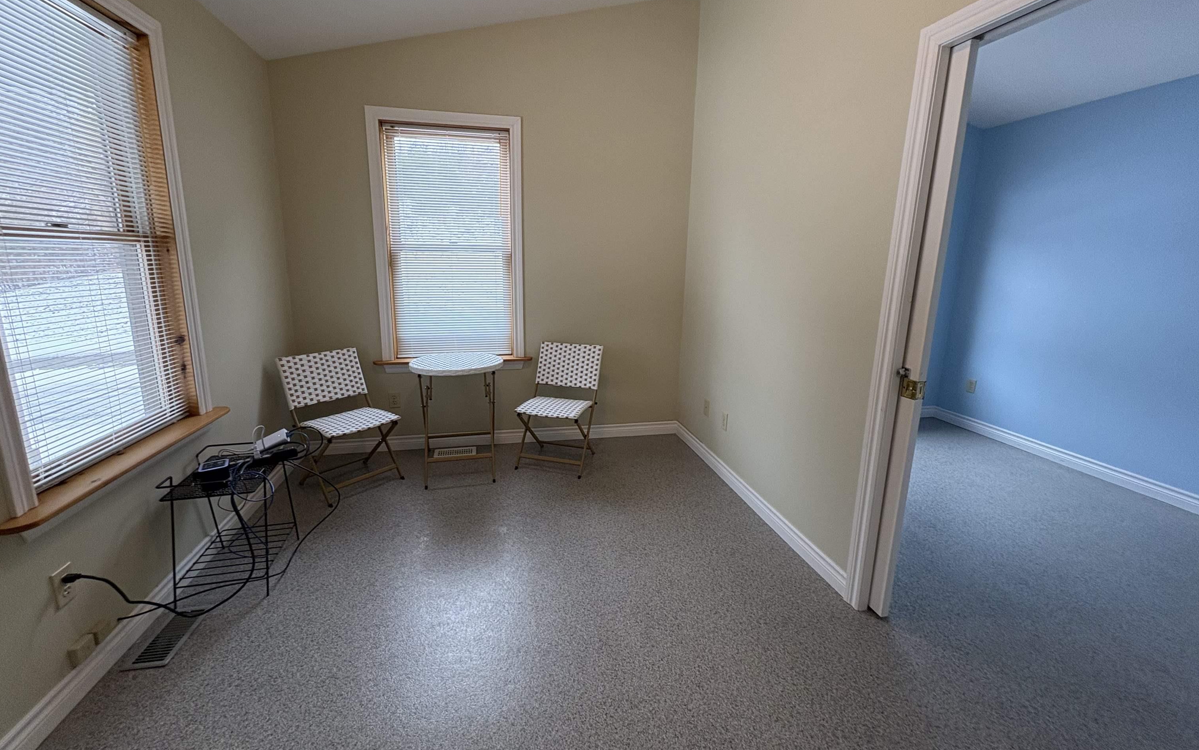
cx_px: 597
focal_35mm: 15
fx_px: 490
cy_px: 355
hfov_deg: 101.5
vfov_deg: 74.7
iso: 200
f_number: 2.2
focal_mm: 2.22
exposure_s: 1/60
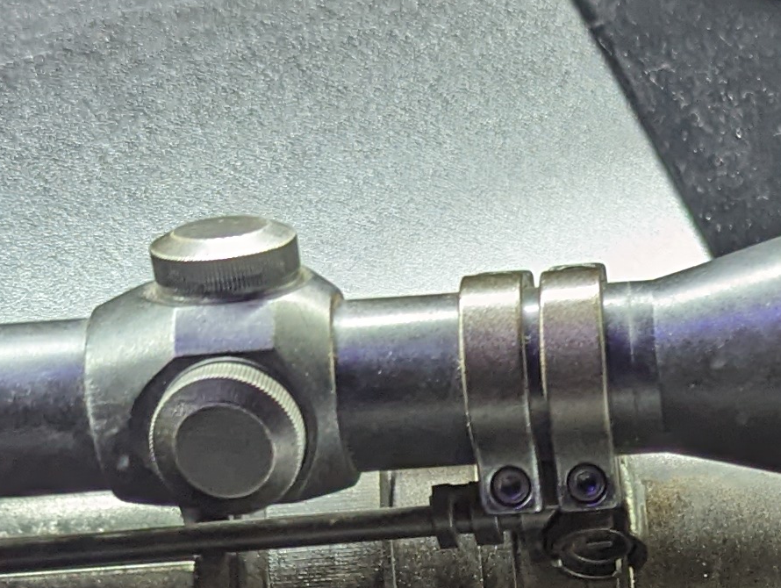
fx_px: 2485
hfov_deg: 17.3
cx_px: 842
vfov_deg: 13.1
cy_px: 738
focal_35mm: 110
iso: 354
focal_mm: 6.81
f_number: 1.85
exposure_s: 1/136
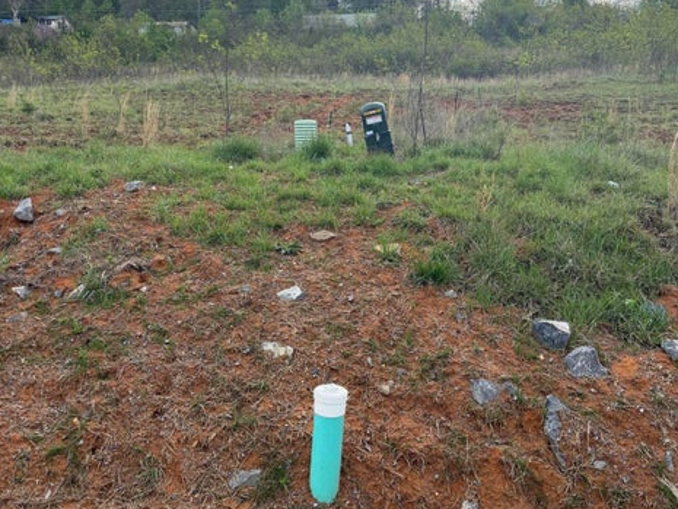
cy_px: 252
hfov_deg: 55.3
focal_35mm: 33
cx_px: 348
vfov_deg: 43.0
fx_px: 647
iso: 100
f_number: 1.78
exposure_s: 1/2445
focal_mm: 6.76
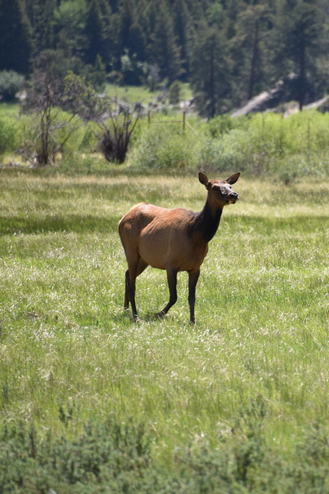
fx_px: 6563
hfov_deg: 2.9
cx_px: 304
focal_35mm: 479
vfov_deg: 4.3
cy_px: 240
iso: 280
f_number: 5.6
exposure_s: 1/640
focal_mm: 300
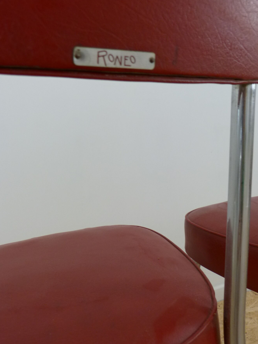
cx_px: 148
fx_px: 288
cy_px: 158
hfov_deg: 48.1
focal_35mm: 29
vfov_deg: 61.6
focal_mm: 4.5
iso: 160
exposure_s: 1/20
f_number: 2.8
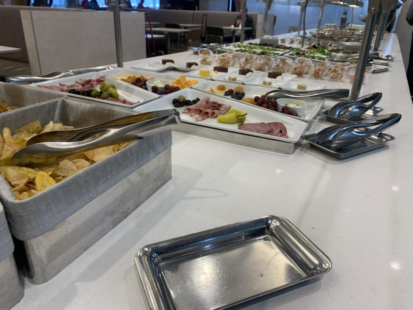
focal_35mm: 26
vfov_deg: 53.1
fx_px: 310
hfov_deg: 67.3
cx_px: 206
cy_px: 155
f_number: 1.8
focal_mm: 4.25
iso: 50
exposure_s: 1/100
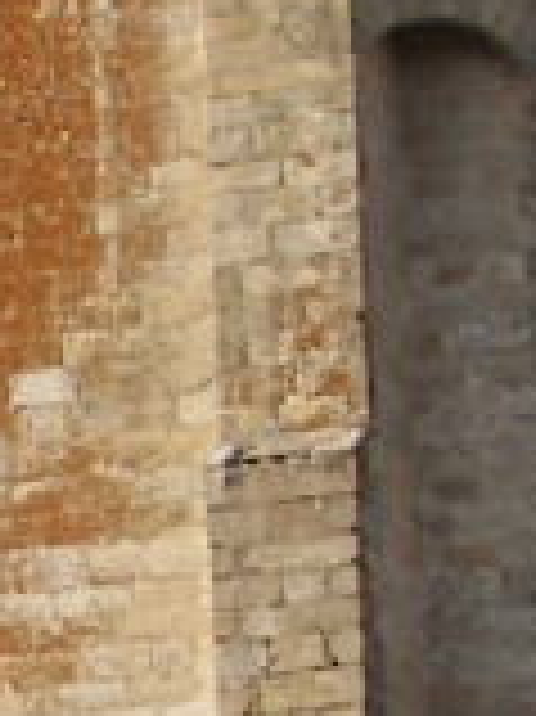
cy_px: 702
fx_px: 6781
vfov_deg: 6.0
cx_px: -513
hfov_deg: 4.5
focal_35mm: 328
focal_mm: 8.5
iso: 50
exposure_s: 1/640
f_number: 2.8
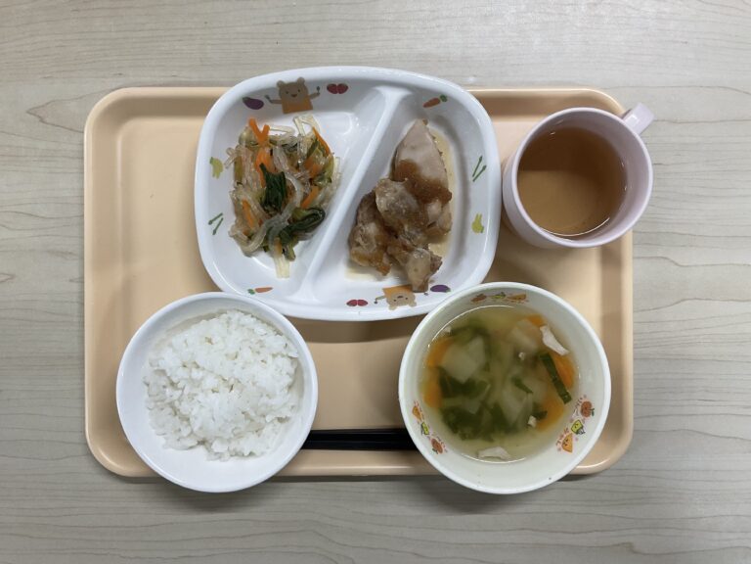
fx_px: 629
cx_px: 376
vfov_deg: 48.2
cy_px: 282
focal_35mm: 29
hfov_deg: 61.7
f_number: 1.8
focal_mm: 3
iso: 64
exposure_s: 1/120
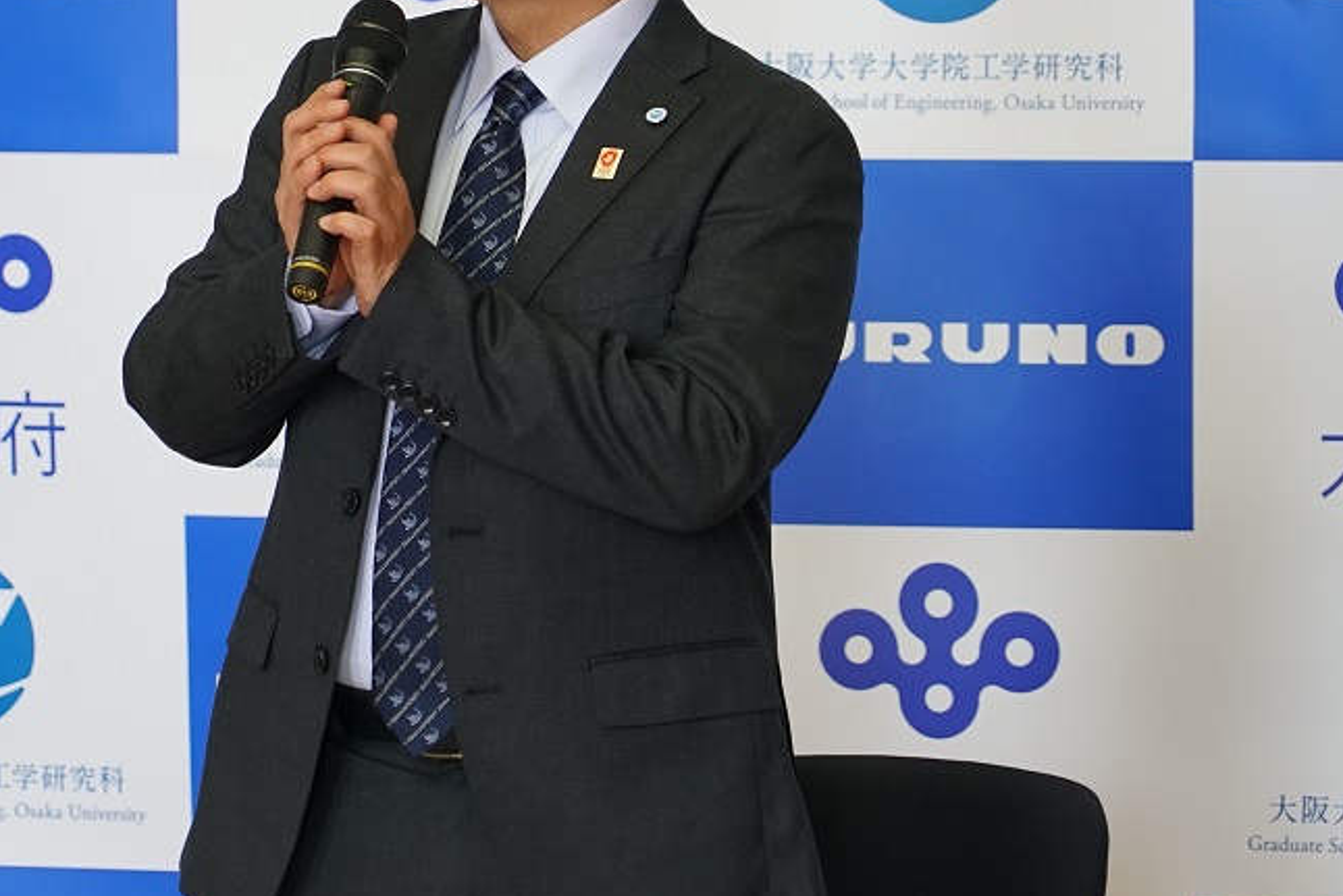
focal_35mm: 307
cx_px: 451
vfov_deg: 4.5
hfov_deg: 6.7
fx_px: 11455
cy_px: 197
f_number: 6.3
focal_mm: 187
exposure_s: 1/200
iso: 3200
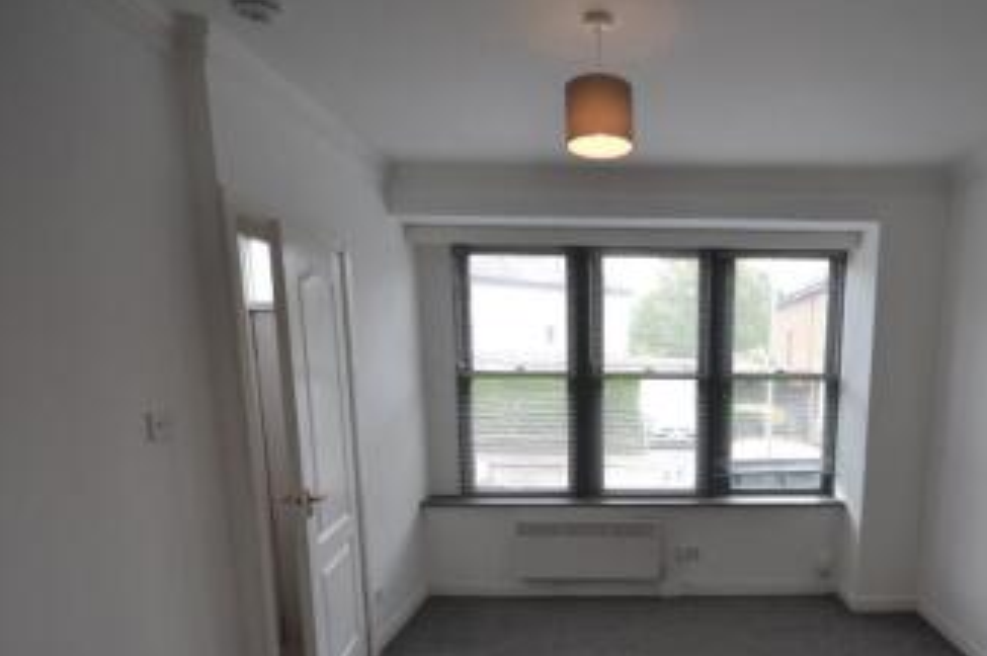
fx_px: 603
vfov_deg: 55.2
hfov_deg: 75.8
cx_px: 668
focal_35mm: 22
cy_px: 466
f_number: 5.6
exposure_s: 1/125
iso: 400
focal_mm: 10
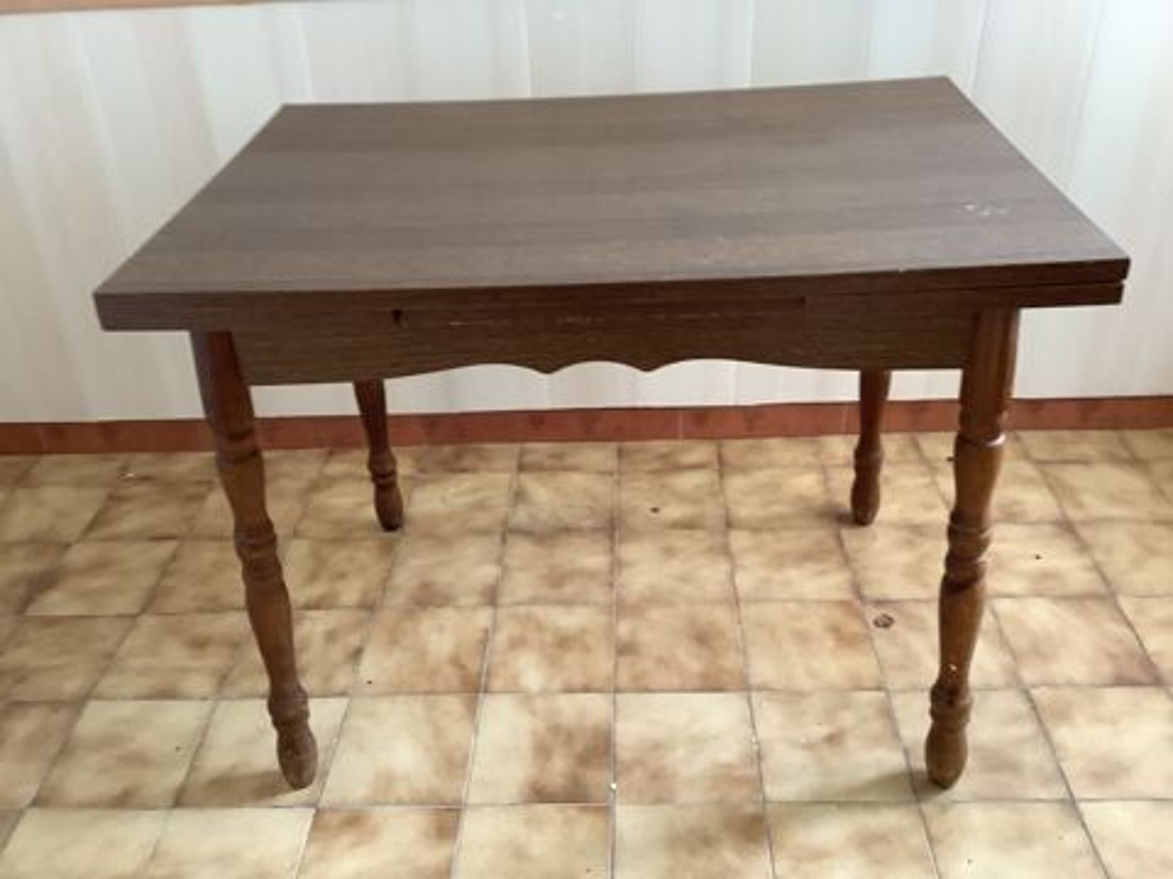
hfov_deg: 58.4
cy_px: 440
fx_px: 1050
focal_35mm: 31
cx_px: 586
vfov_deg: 45.4
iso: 160
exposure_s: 1/50
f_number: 2.4
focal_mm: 3.3
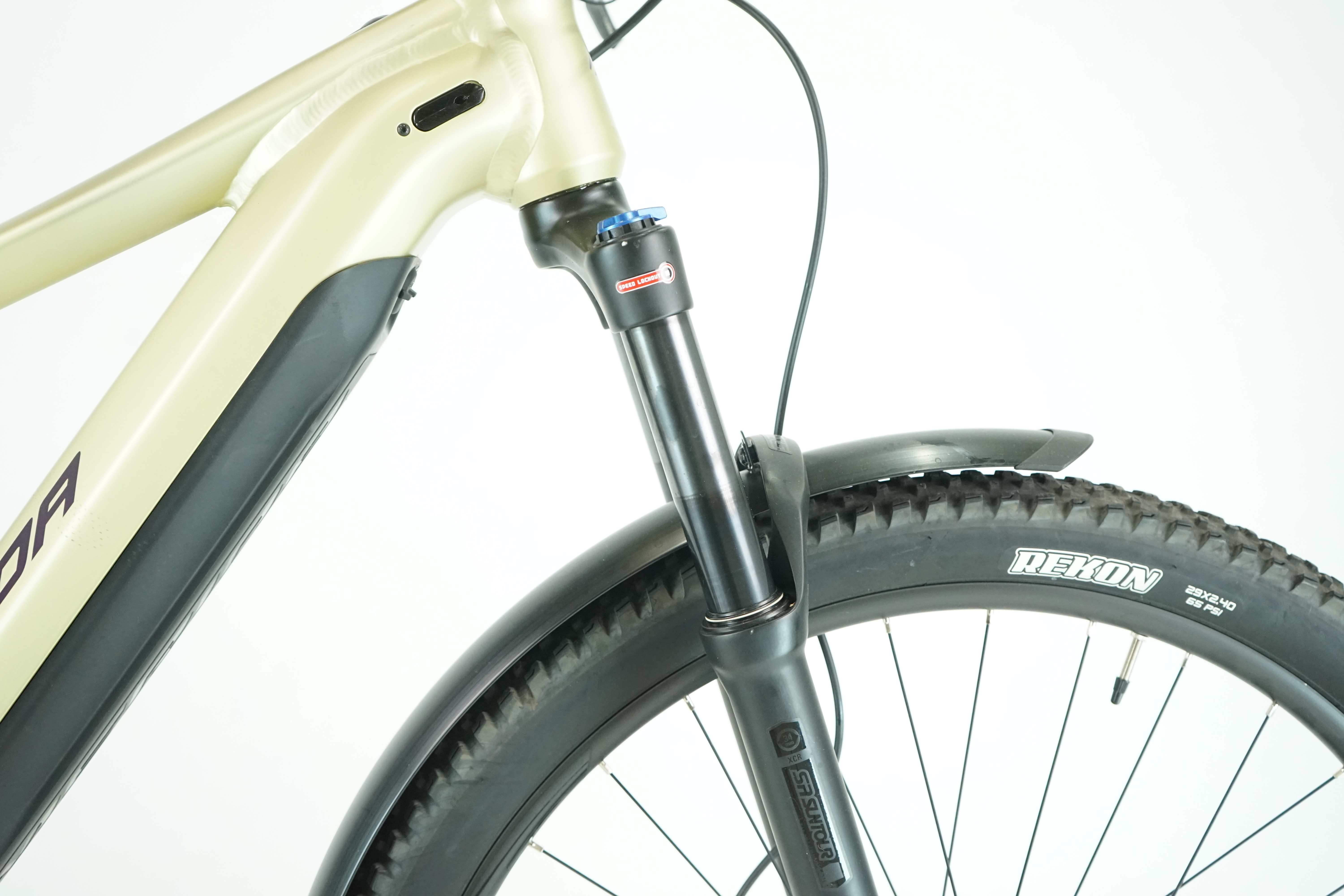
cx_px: 672
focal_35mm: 33
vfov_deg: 40.0
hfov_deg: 57.2
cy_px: 448
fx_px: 1232
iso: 3200
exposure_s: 1/200
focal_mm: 33
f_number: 5
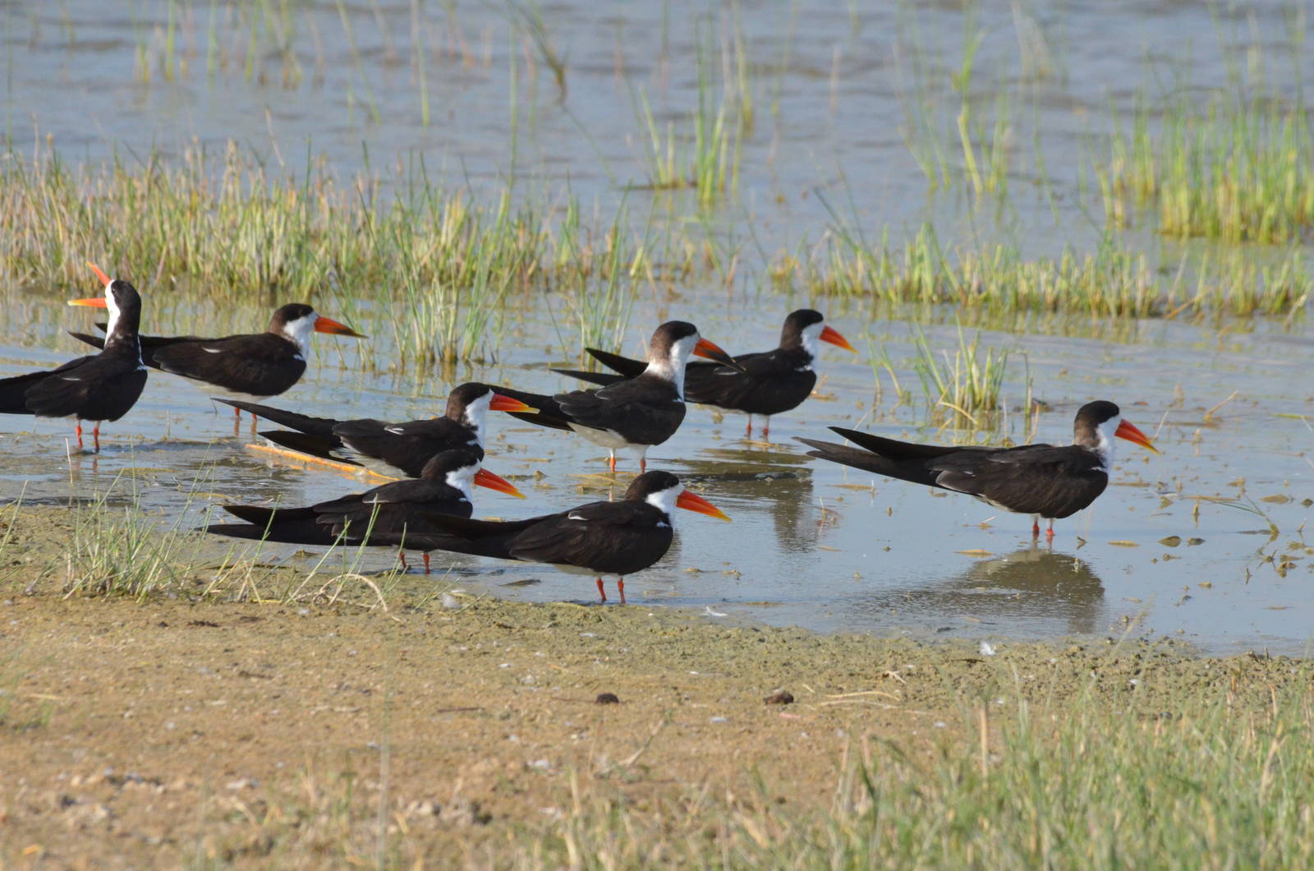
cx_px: 657
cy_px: 436
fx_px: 27320
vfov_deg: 1.8
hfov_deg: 2.8
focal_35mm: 750
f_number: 13
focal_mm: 500
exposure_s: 1/2500
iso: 2500
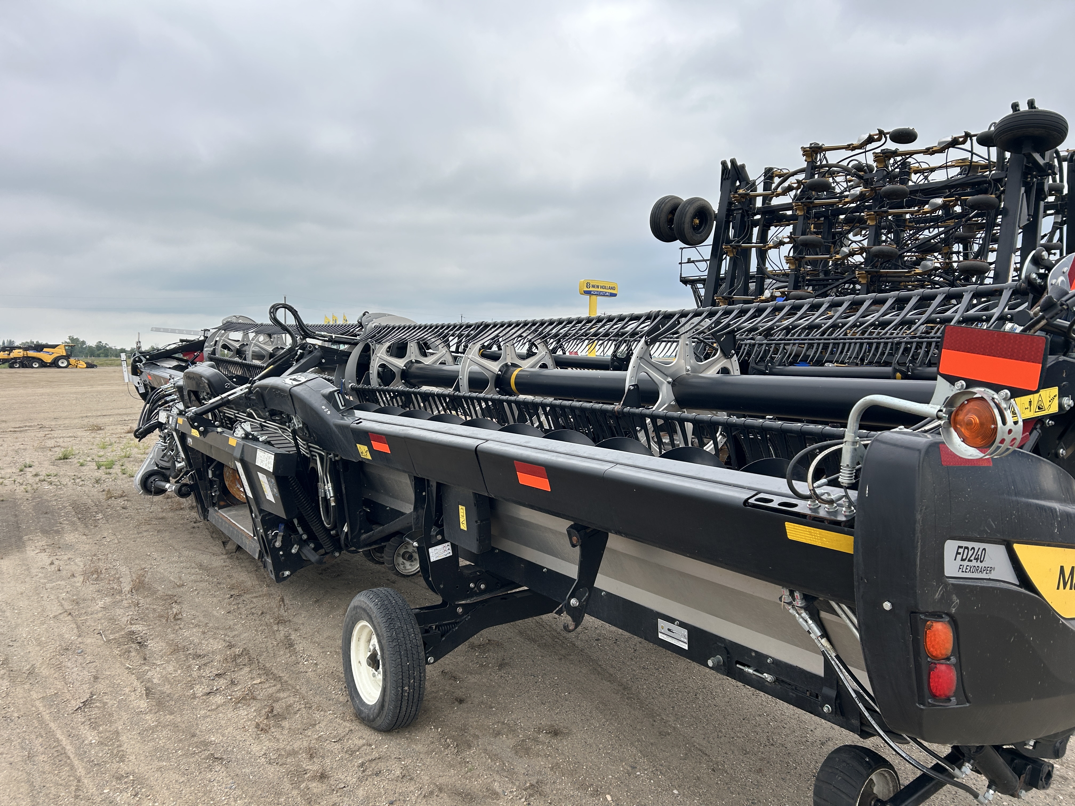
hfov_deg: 67.3
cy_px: 403
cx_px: 538
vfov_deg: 53.1
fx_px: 807
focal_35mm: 26
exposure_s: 1/1079
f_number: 1.5
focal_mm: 5.7
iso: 50
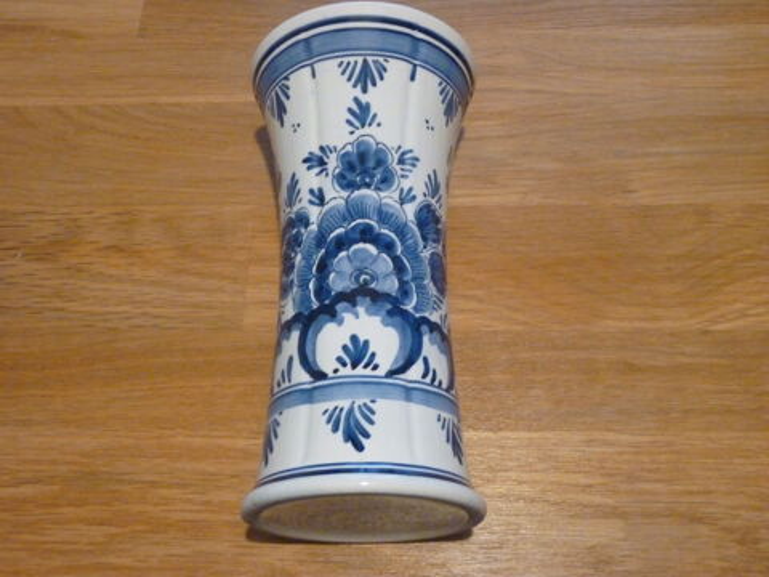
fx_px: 889
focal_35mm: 40
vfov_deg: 36.0
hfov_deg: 46.8
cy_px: 288
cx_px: 384
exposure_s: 1/25
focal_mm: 7.2
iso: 800
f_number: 3
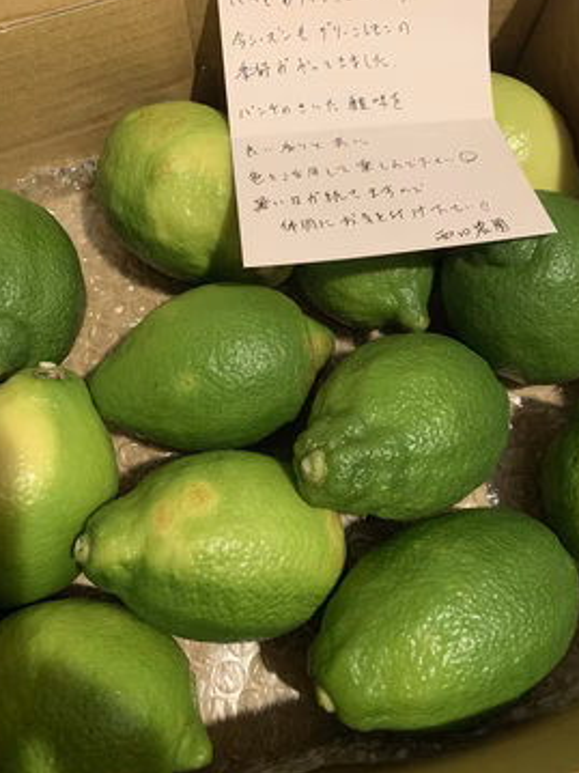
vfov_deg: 61.6
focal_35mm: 29
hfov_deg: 48.2
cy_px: 362
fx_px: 647
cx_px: 288
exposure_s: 1/48
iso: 320
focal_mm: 4.25
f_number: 1.8
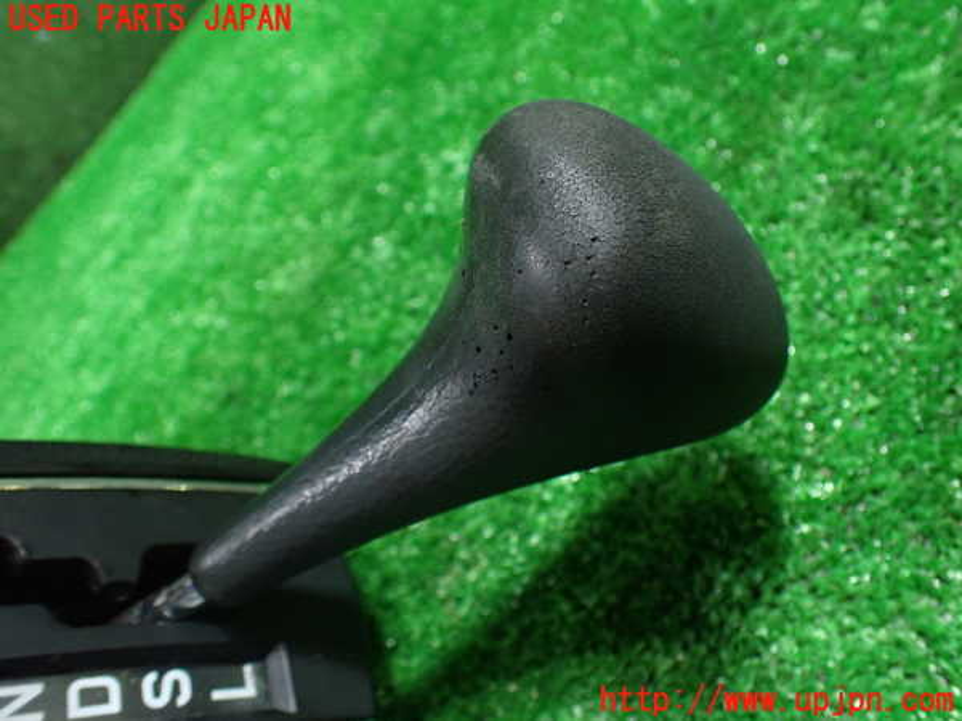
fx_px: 834
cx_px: 481
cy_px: 360
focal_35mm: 30
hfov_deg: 60.0
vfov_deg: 46.8
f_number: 2.3
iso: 800
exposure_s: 1/50
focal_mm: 5.4
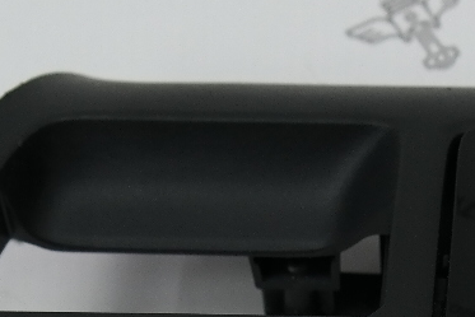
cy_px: 637
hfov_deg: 10.8
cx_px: 386
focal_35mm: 190
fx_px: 2508
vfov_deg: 7.0
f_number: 4
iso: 200
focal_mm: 27
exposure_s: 1/60
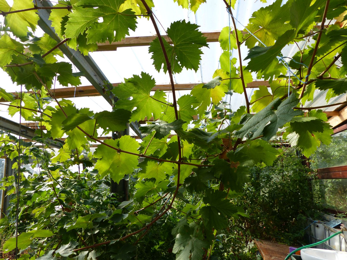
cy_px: 130
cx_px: 174
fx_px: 251
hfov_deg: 69.4
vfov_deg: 54.9
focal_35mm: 25
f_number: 4
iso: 100
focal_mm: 4.5
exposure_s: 1/250
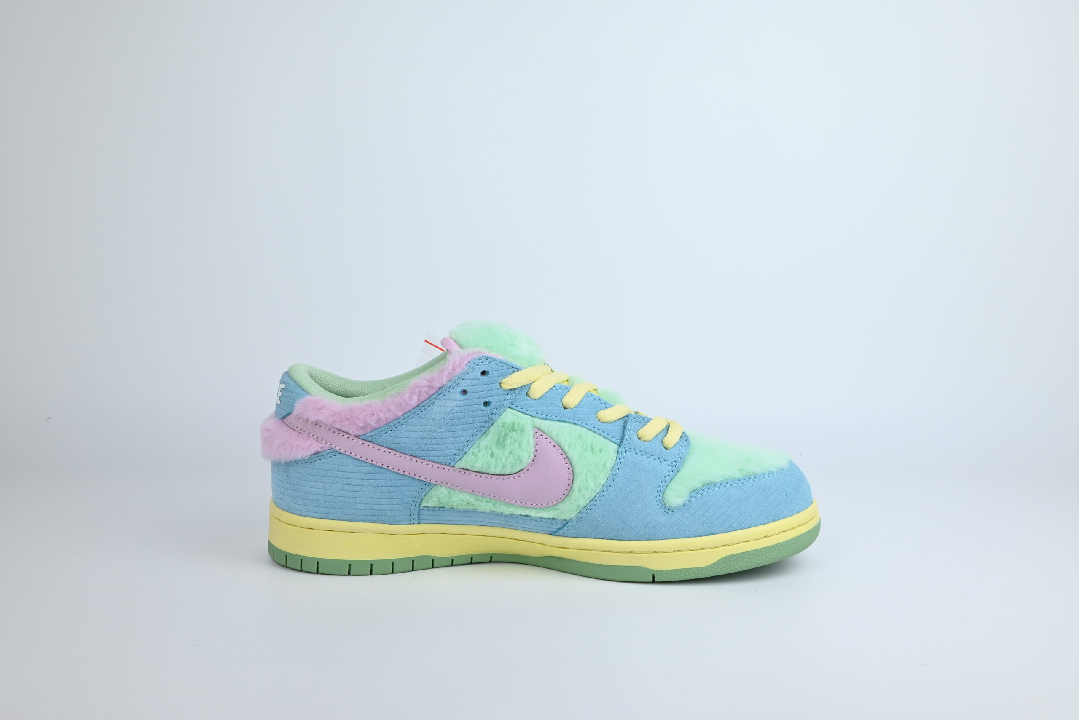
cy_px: 360
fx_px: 869
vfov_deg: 45.0
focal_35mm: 29
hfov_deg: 63.6
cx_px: 540
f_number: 18
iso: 500
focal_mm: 29
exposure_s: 1/125
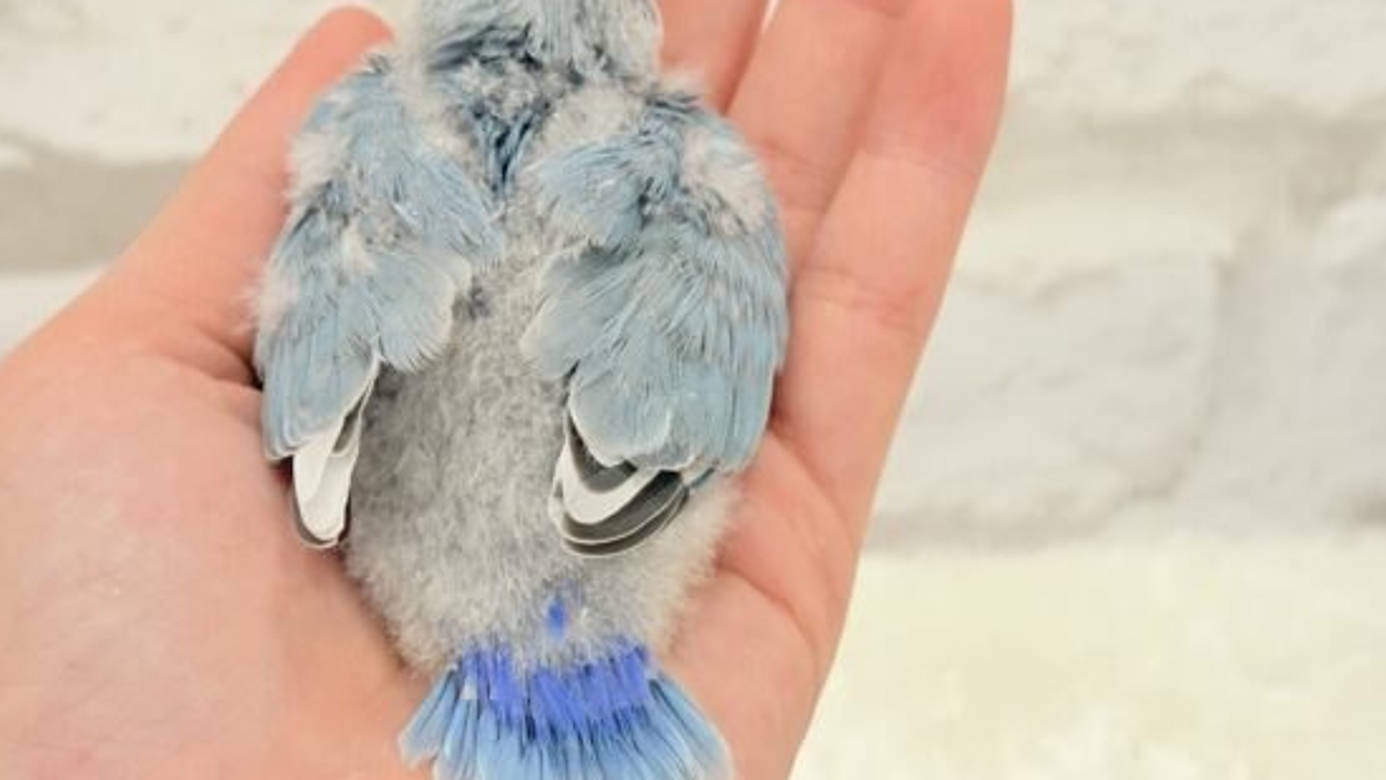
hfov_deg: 31.9
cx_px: 664
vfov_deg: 18.2
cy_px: 295
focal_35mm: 66
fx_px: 2426
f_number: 1.6
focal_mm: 5.96
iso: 100
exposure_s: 1/100
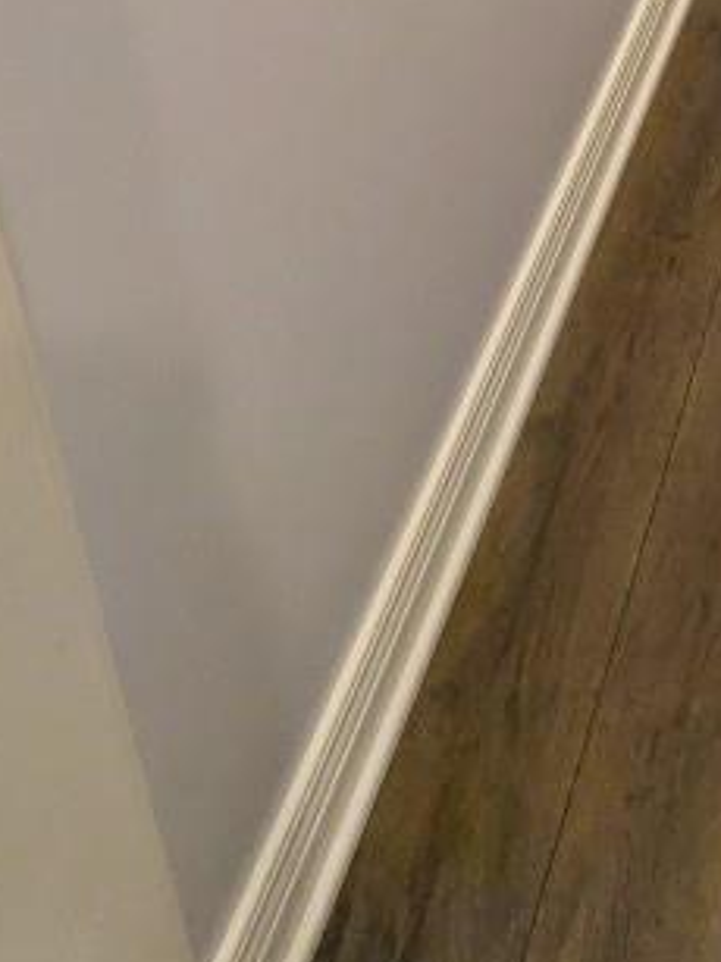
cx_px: 1044
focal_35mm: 47
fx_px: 1306
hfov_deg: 24.7
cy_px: -646
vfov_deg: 24.6
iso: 106
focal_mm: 2.23
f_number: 1.95
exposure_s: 1/120
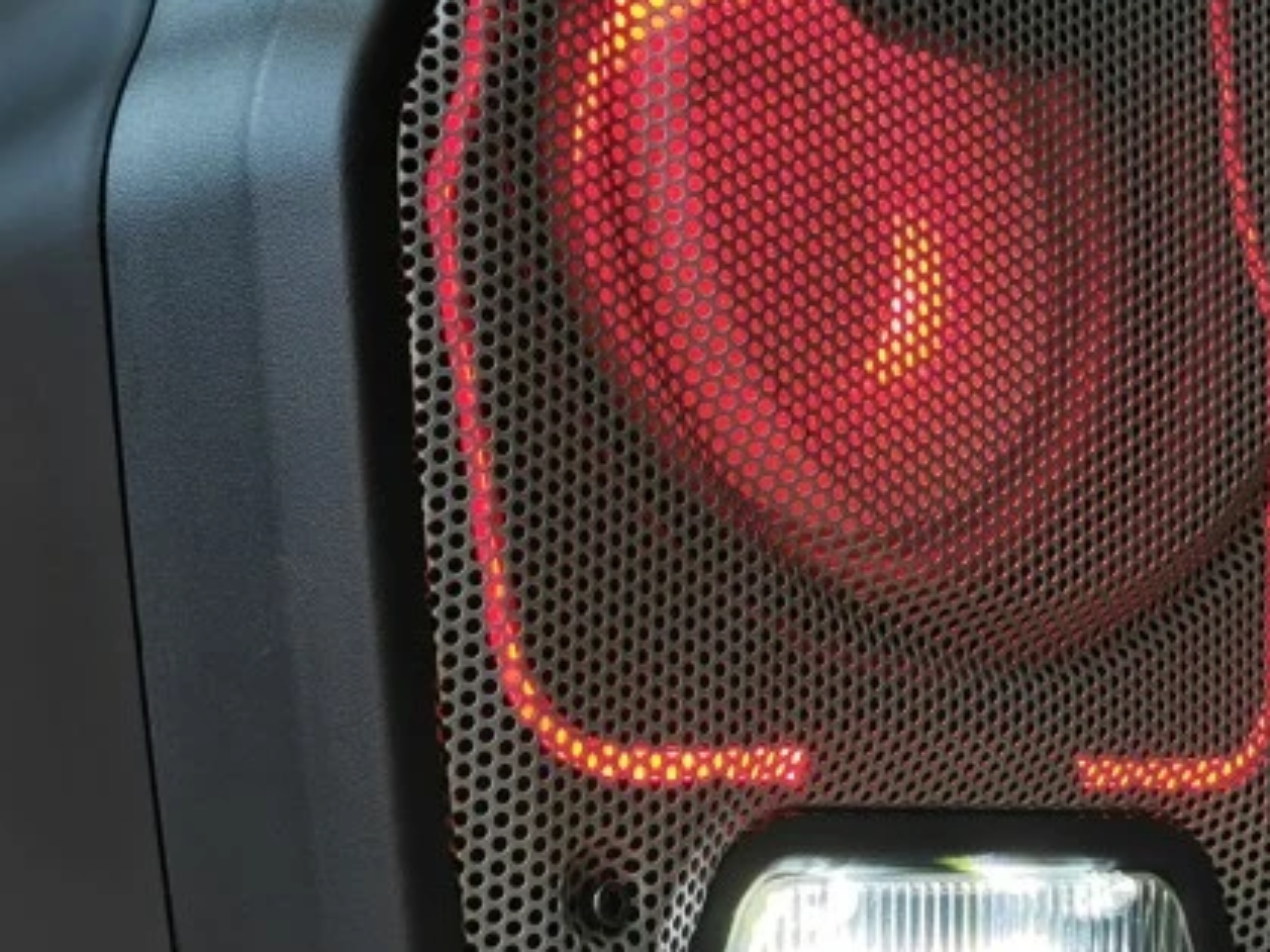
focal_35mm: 84
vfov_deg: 17.6
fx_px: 3081
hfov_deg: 23.0
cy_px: 494
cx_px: 970
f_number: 1.6
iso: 100
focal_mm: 5.56
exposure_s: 1/100
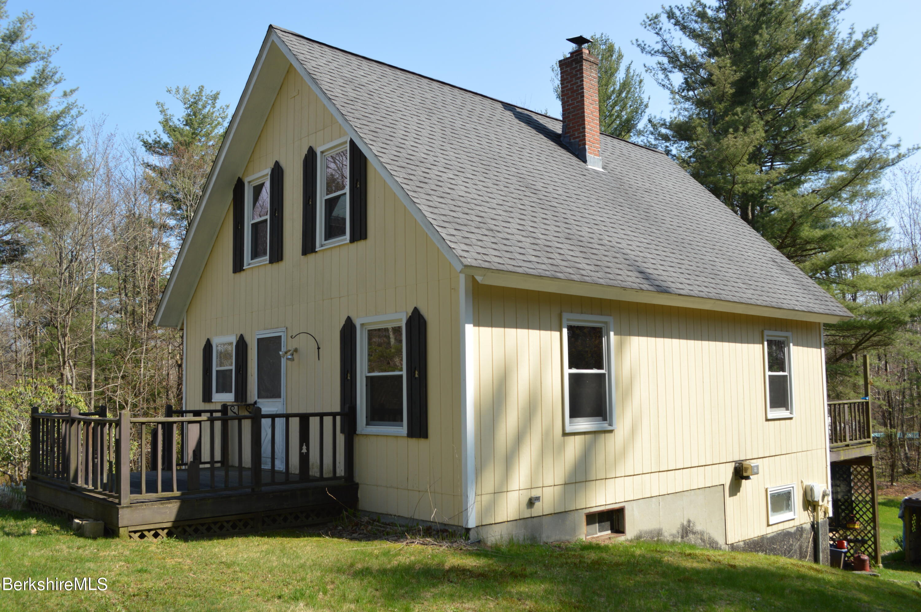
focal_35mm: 30
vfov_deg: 43.5
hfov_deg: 62.0
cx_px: 460
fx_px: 767
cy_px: 306
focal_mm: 20
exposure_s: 1/200
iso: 100
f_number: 7.1
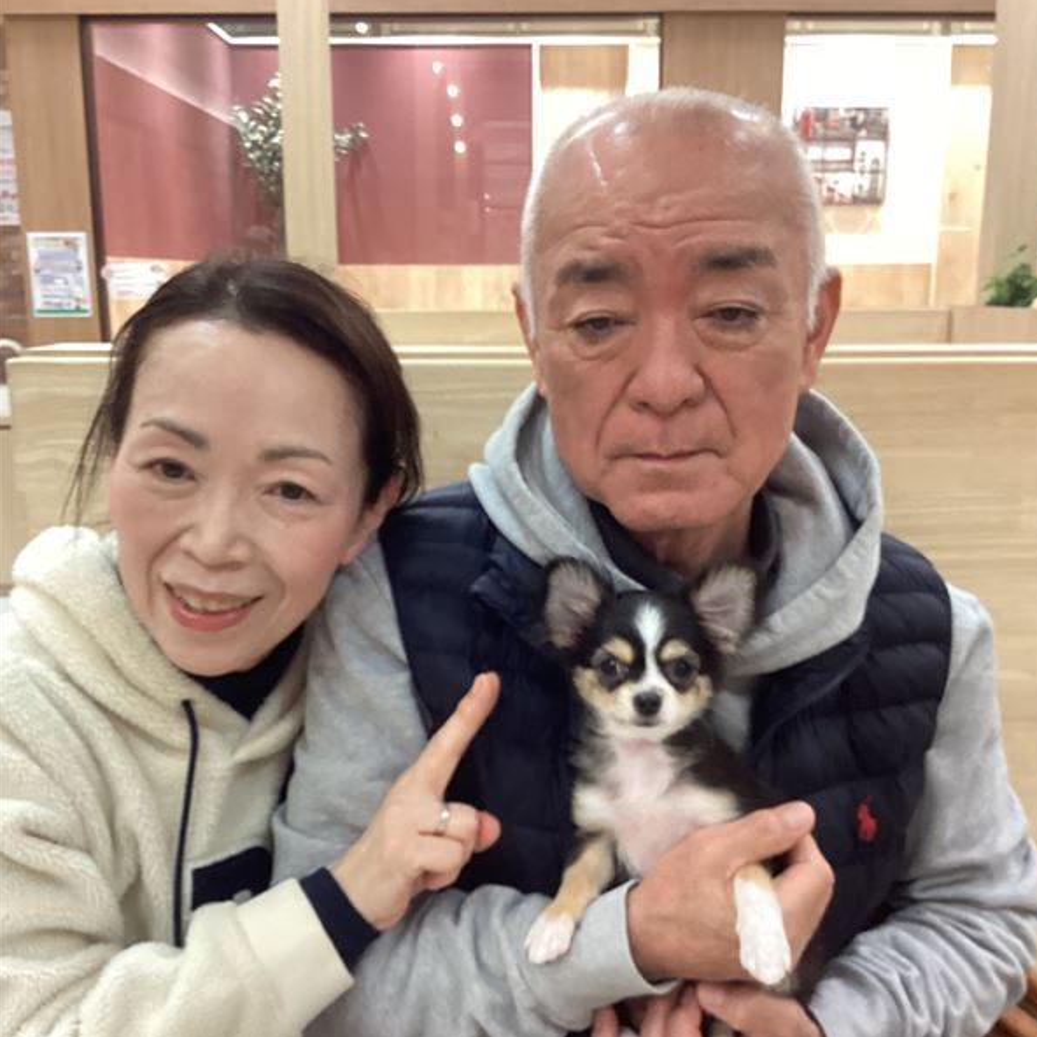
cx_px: 524
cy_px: 571
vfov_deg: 44.9
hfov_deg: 44.9
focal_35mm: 37
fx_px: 1254
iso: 160
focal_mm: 3.3
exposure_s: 1/60
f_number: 2.4
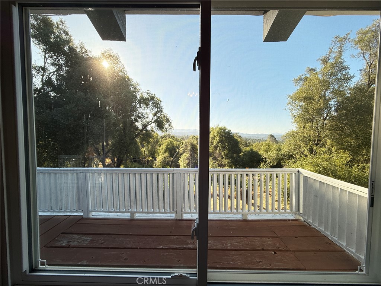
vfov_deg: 85.7
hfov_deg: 102.1
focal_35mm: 14
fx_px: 154
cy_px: 143
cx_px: 190
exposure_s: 1/254
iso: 50
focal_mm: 2.22
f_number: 2.2
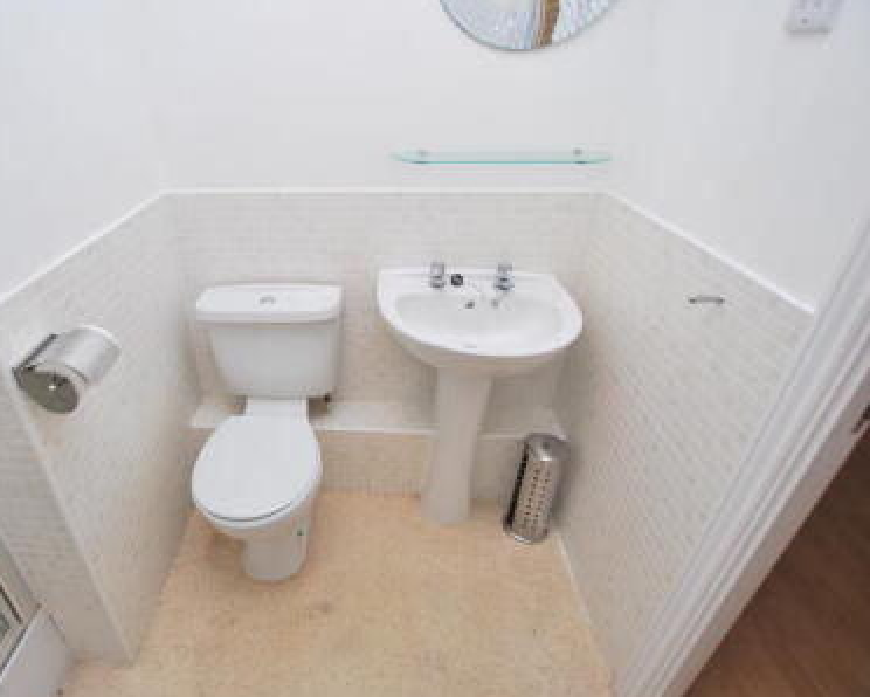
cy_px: 345
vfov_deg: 73.8
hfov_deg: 84.6
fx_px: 464
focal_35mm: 18
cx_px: 323
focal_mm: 10
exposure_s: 1/60
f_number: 4
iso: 100
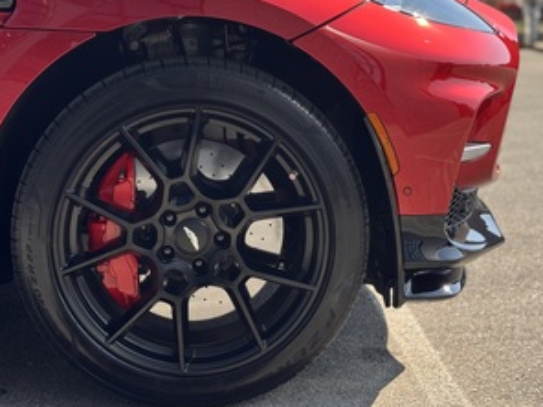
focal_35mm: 68
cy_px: 129
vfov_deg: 21.5
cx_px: 240
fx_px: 1067
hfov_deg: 28.5
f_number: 1.78
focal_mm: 6.76
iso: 64
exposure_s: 1/1011
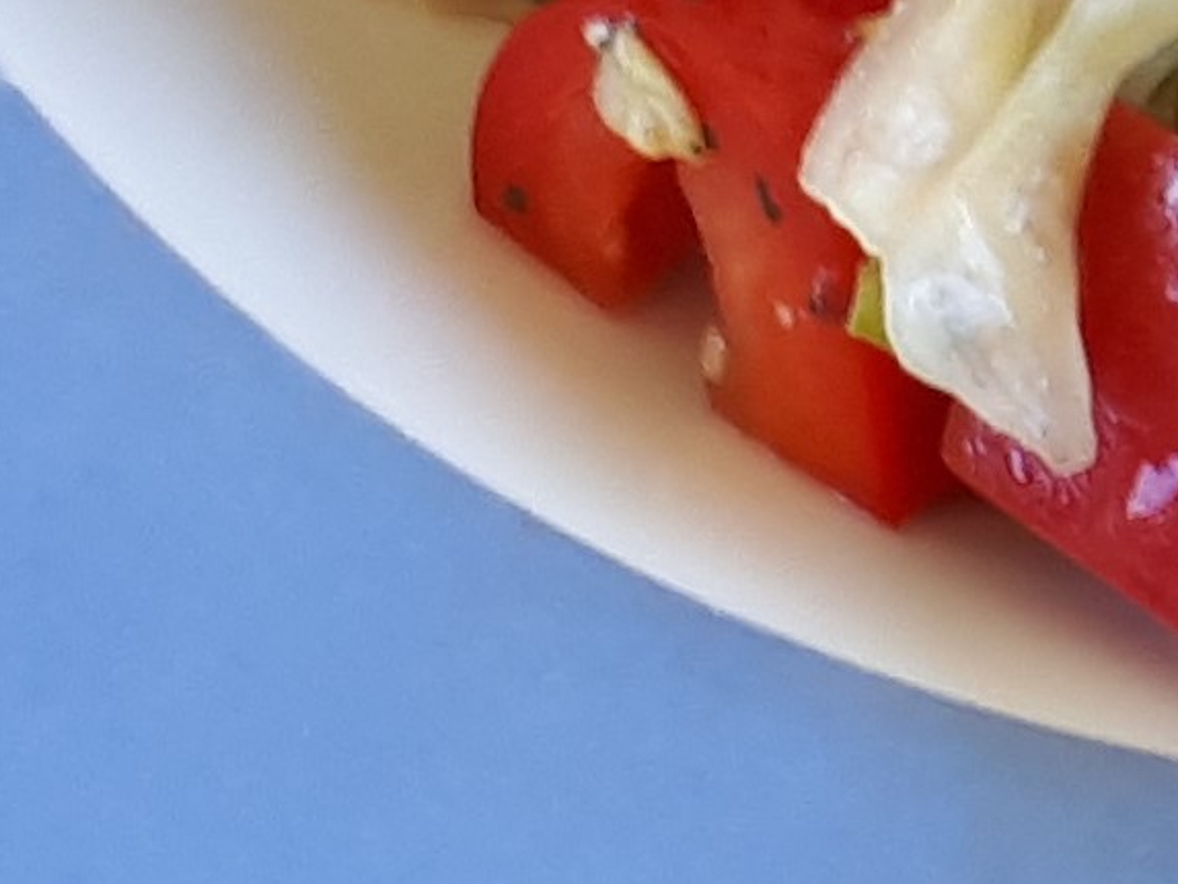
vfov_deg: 8.7
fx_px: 5310
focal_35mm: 156
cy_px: -1168
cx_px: 1646
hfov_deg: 12.2
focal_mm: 3.6
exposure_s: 1/30
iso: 40
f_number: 1.9
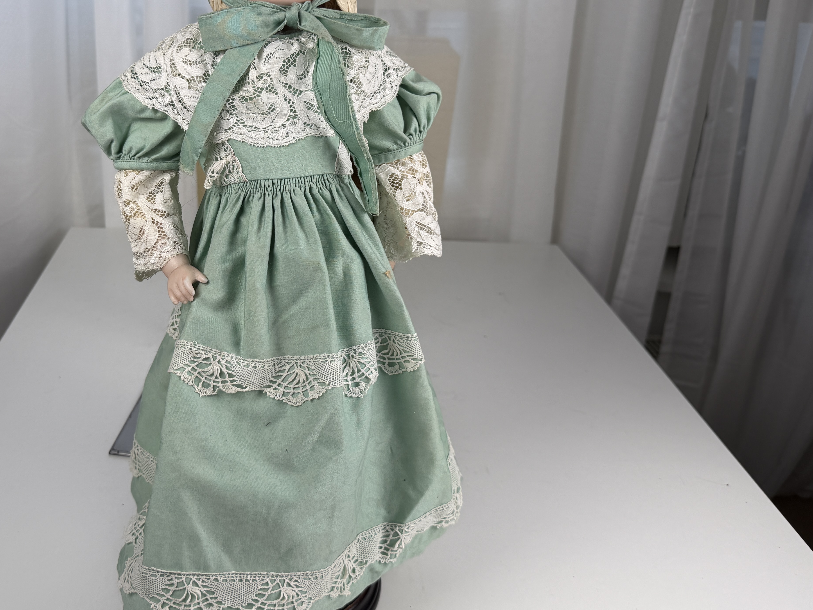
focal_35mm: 37
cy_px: 232
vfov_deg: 38.4
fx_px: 869
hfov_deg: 48.9
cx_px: 242
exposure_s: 1/318
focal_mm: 6.76
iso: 80
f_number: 1.78
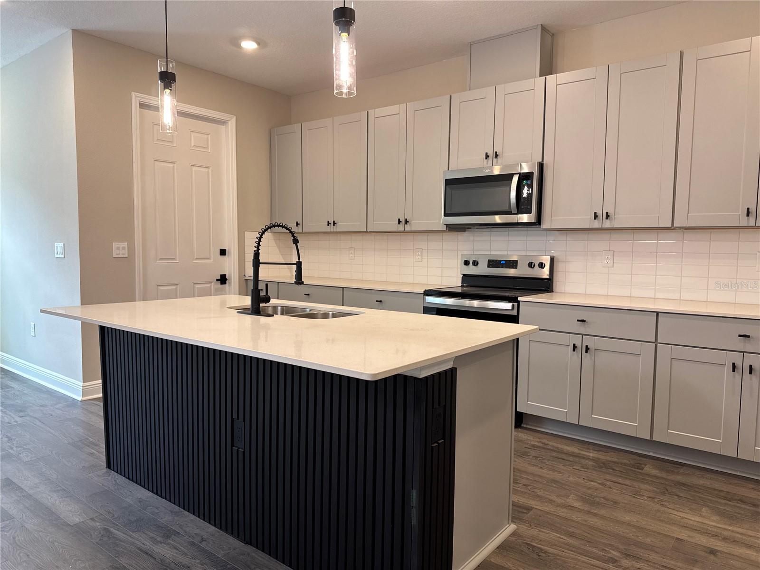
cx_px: 380
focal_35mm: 24
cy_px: 285
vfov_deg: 56.8
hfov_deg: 71.6
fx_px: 527
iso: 160
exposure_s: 1/120
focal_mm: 6.76
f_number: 1.78
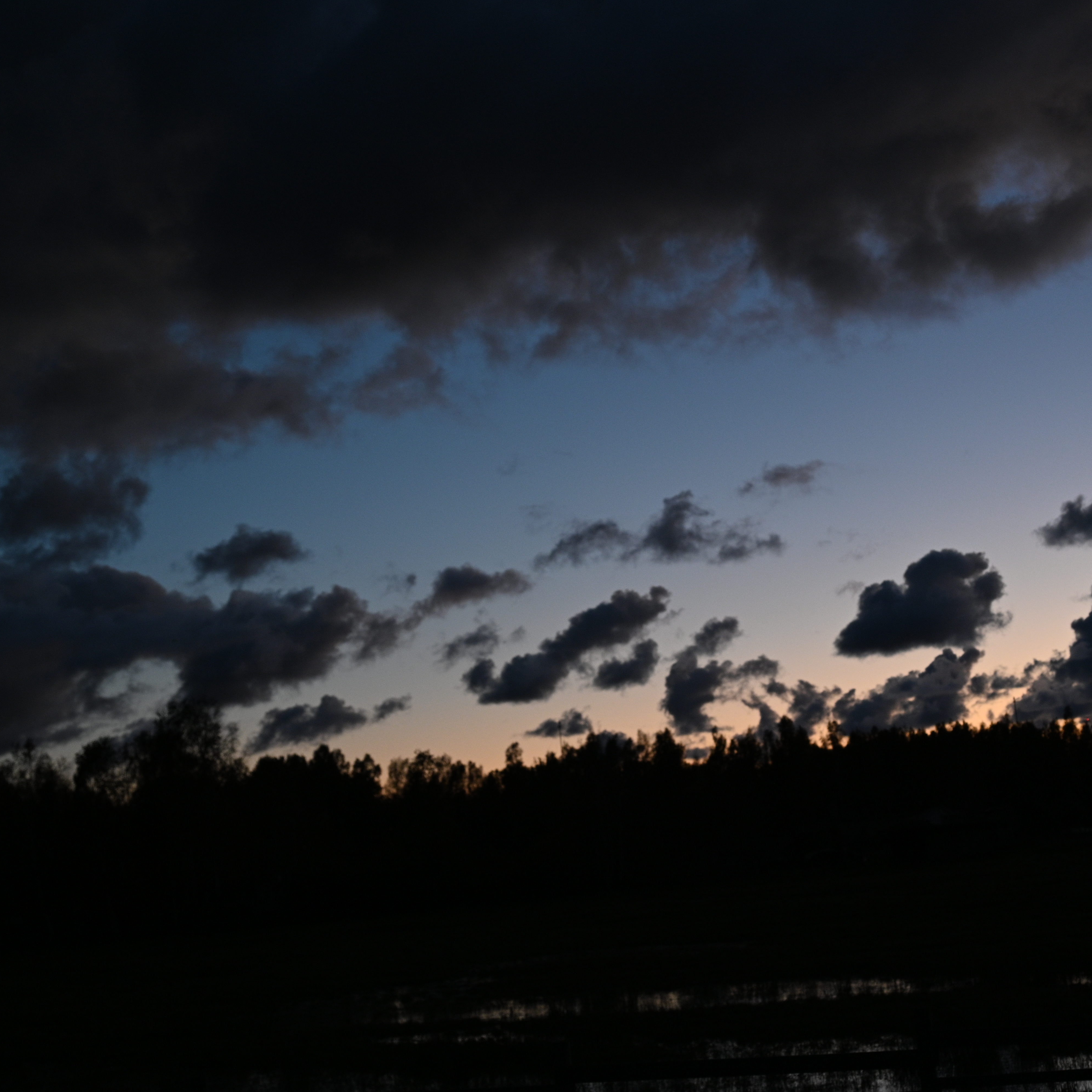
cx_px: 704
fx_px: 2106
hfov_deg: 28.9
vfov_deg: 29.1
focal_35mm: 59
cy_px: 546
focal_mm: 46
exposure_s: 1/100
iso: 720
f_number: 4
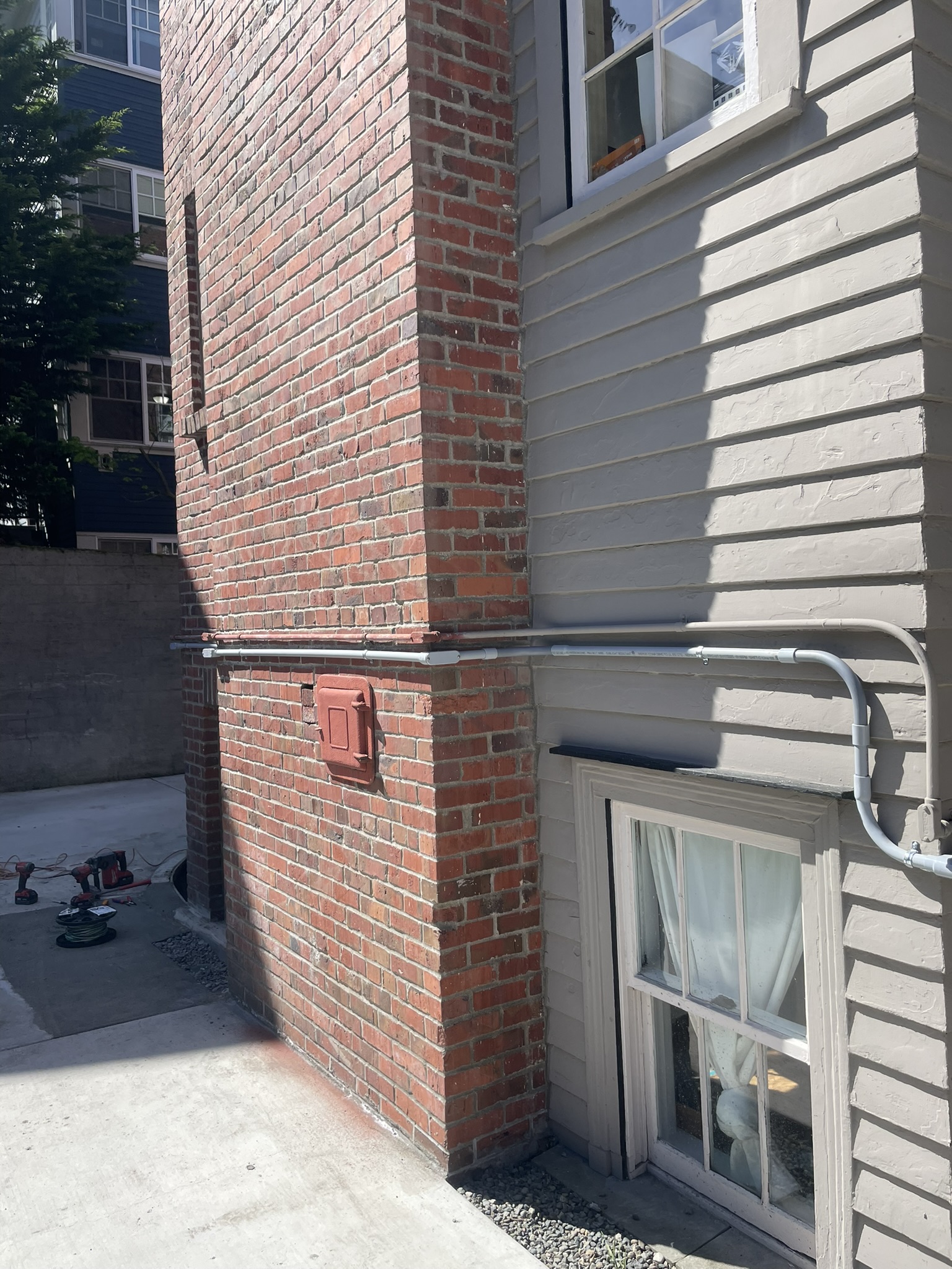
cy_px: 634
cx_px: 476
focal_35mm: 26
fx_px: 953
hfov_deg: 53.1
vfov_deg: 67.3
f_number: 1.6
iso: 32
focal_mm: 4.2
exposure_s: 1/2092
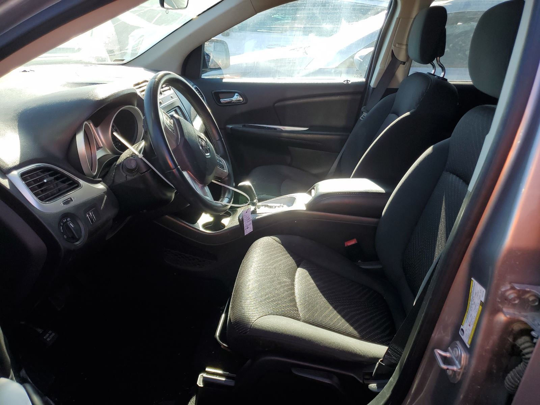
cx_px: 270
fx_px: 406
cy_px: 202
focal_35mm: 26
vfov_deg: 53.1
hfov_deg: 67.3
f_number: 1.5
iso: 50
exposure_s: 1/526
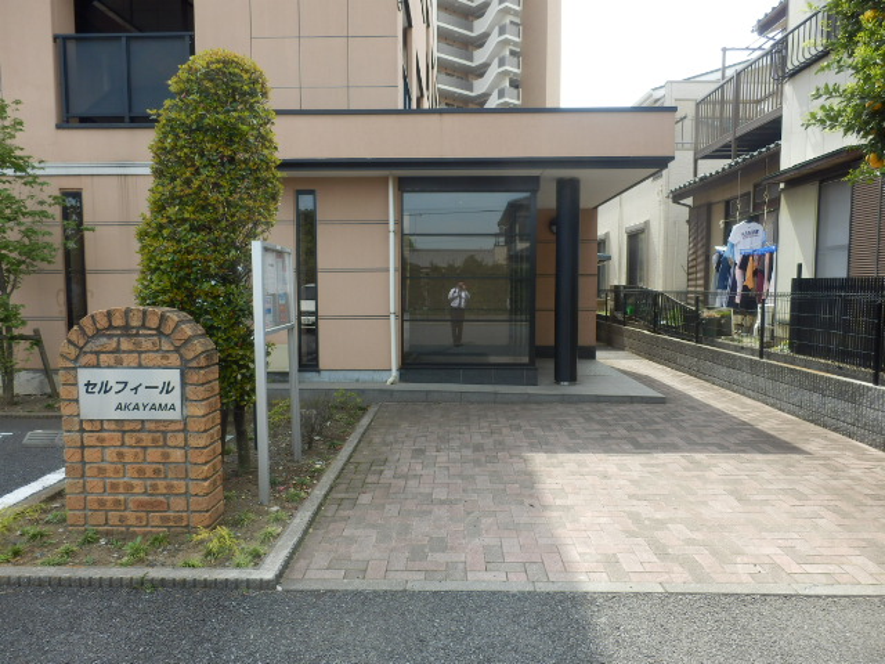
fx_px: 614
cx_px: 442
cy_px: 332
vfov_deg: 56.8
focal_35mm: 24
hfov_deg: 71.6
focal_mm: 4.2
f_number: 3
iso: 80
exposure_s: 1/320
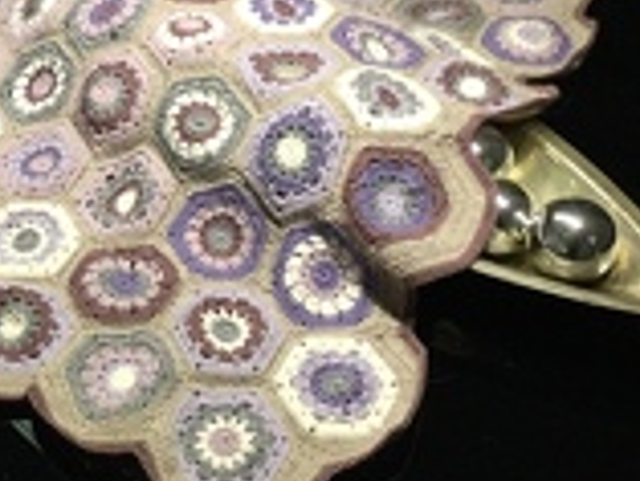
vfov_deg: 21.2
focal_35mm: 69
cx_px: 128
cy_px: 155
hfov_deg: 27.6
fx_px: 1277
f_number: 2.4
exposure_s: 1/33
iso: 125
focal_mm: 3.3
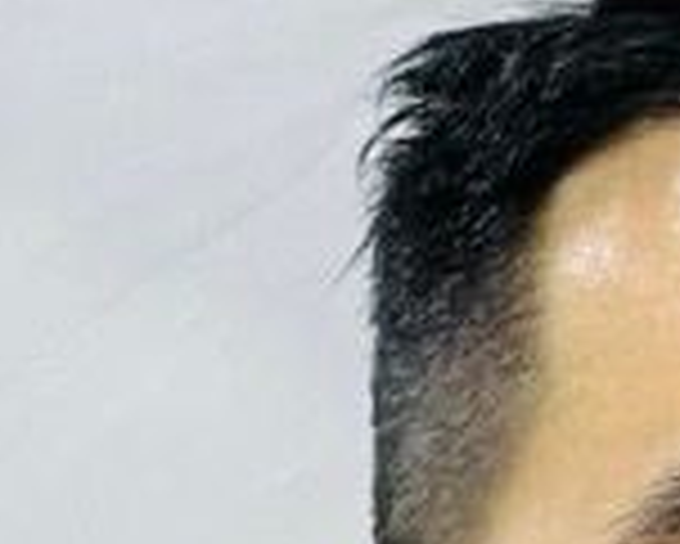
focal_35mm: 198
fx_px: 3987
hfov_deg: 8.8
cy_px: 607
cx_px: 1689
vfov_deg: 7.8
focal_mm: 2.71
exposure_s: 1/60
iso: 160
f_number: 2.2
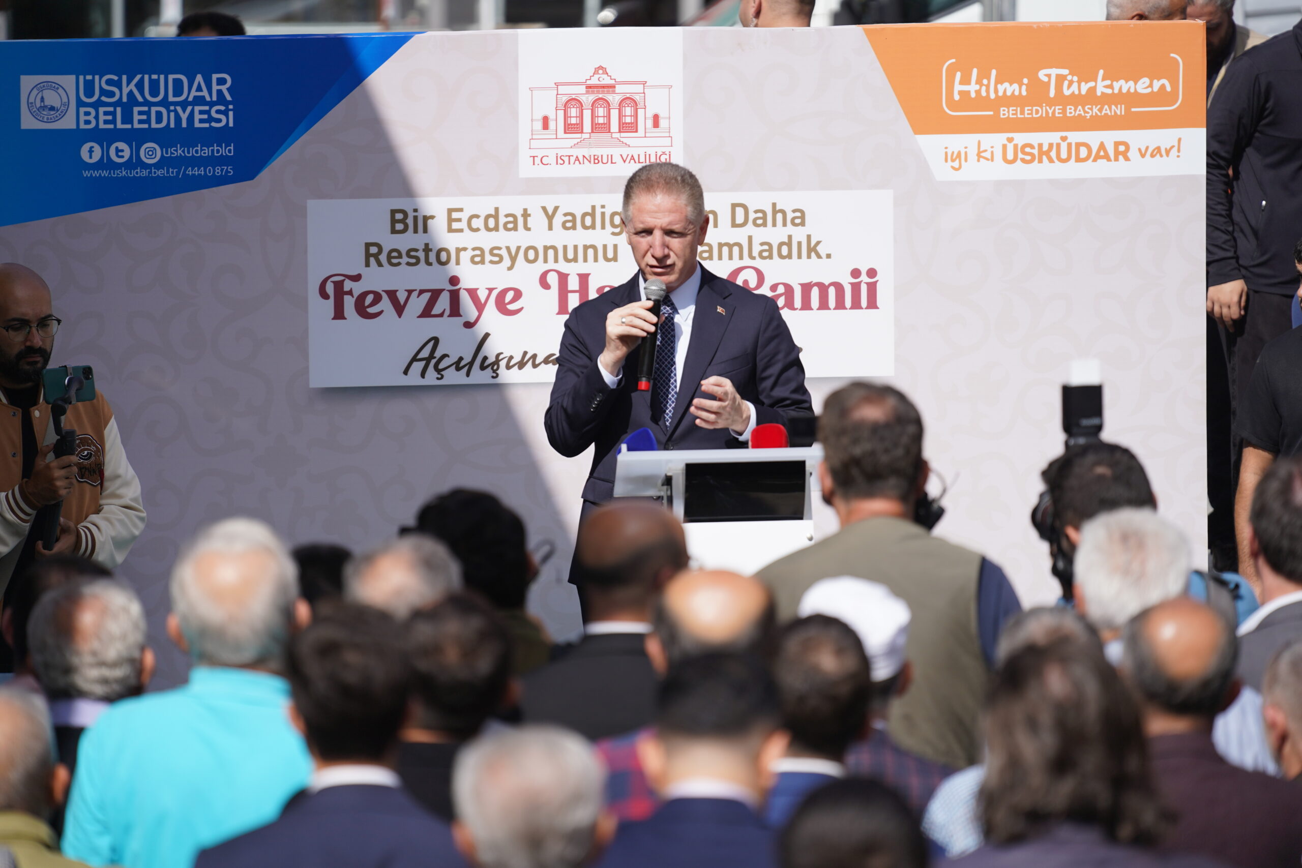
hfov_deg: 10.3
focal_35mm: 200
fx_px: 7233
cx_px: 651
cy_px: 434
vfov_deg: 6.9
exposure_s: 1/4000
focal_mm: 200
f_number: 2.8
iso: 200
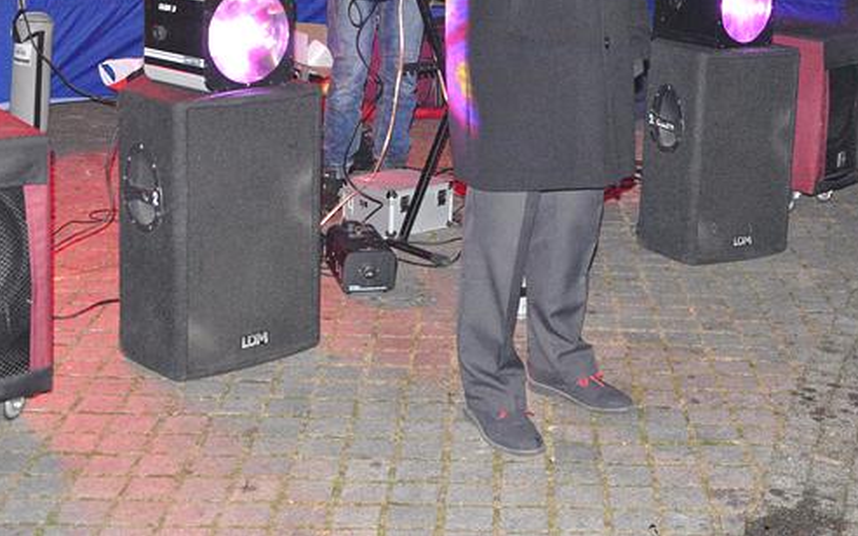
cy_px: 46
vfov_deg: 19.4
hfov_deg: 30.9
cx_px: 564
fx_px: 1540
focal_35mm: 66
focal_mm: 25
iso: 3200
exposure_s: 1/60
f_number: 5.6
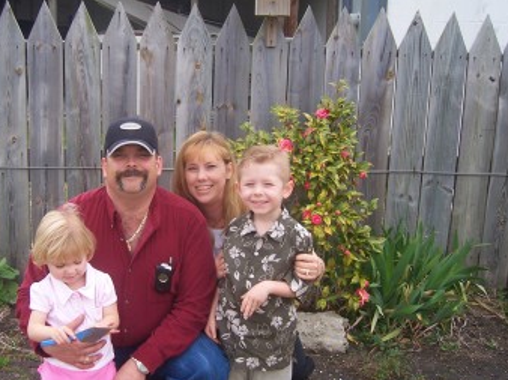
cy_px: 195
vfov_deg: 30.2
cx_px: 183
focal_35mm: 48
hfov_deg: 39.4
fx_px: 704
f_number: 3
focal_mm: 6
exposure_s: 1/250
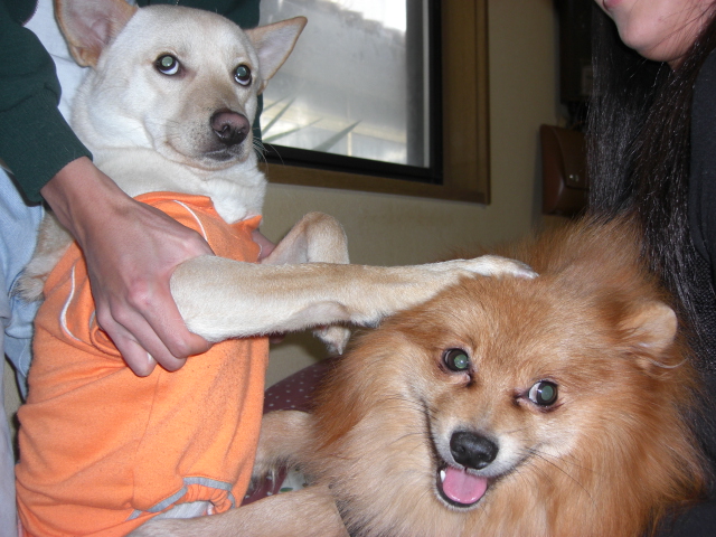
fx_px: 786
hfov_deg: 49.0
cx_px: 358
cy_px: 268
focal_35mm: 38
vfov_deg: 37.7
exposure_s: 1/60
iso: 100
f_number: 2.8
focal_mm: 7.9
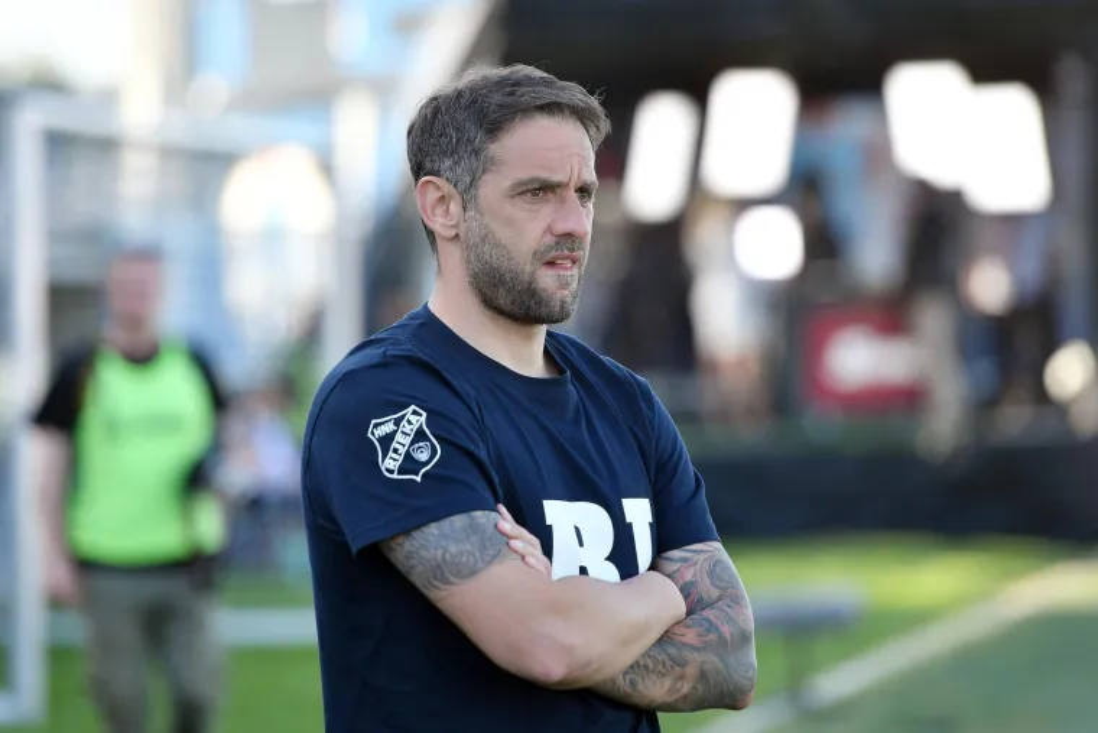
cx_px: 549
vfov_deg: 7.0
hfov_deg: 10.5
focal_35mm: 195
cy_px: 366
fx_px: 5948
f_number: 5
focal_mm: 195
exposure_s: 1/250
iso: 90
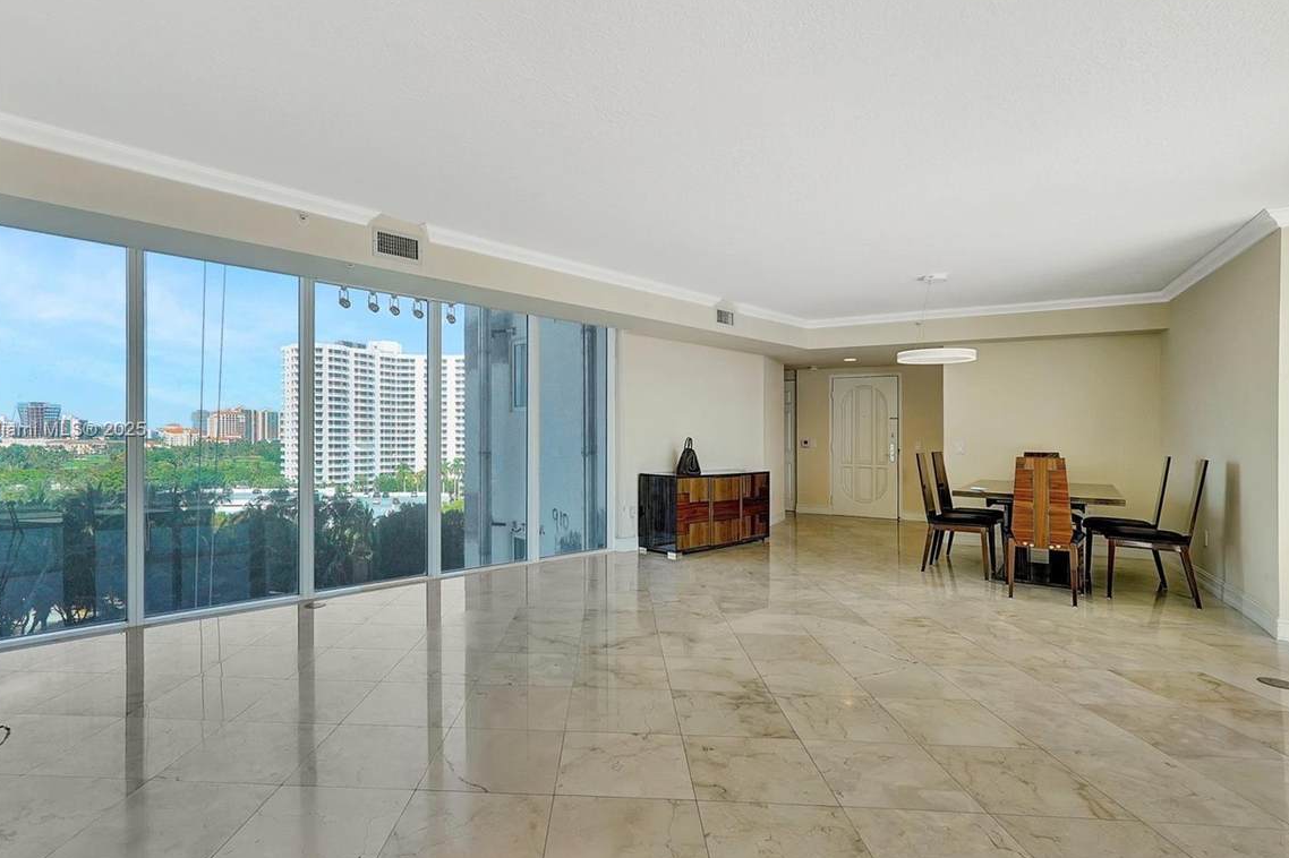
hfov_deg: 88.0
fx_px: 664
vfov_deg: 65.7
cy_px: 431
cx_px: 581
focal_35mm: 19
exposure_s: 1/60
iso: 640
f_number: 13
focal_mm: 16.5
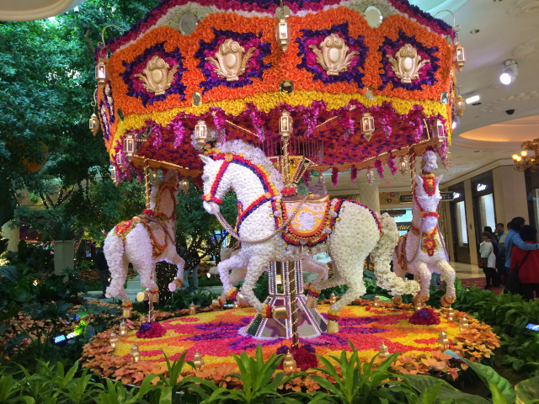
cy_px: 202
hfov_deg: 61.7
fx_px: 452
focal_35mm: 29
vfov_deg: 48.2
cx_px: 270
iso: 64
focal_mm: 4.15
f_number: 2.2
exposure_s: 1/30
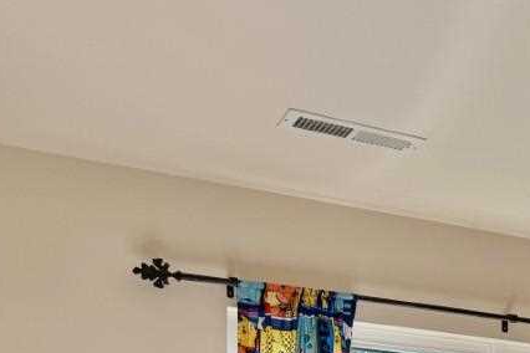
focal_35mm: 75
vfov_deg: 16.1
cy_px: 575
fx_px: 1104
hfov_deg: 23.0
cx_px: 743
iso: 80
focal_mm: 6.76
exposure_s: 1/257
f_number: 1.78
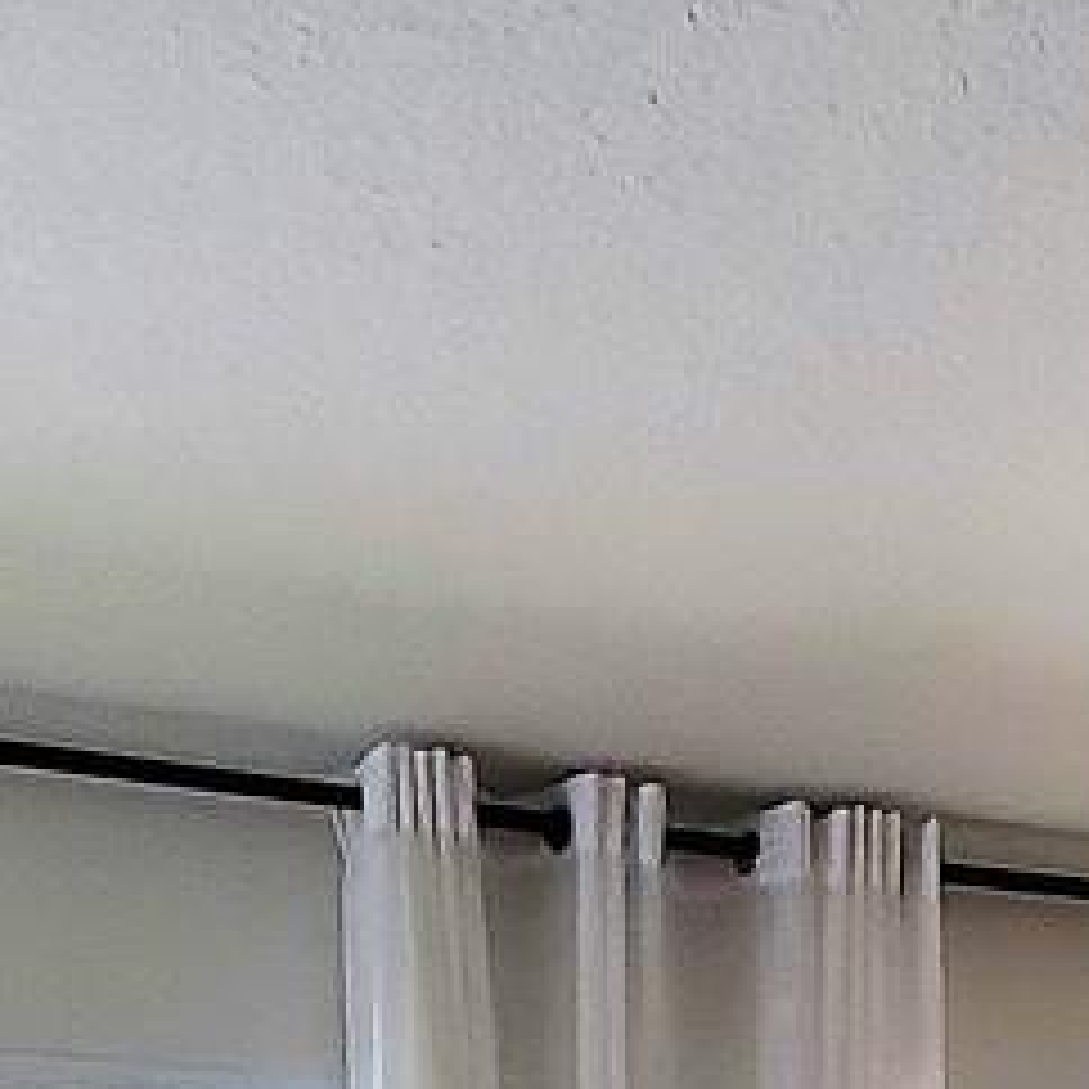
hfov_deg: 22.3
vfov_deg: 18.2
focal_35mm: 76
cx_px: 936
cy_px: 1940
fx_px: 2705
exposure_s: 1/60.2
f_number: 2.2
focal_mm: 1.8
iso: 125
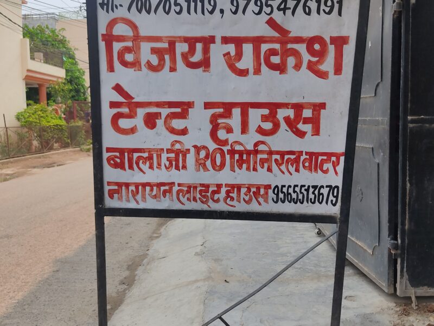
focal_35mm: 26
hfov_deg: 67.3
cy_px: 163
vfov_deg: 53.1
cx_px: 217
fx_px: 326
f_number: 1.79
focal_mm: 4.74
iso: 100
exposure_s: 1/1215
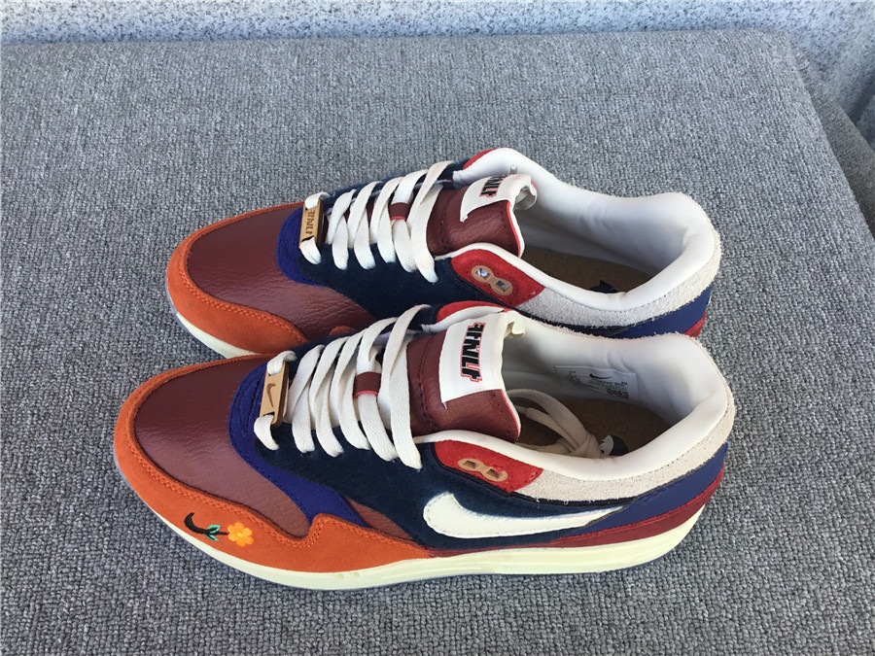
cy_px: 328
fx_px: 784
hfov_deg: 58.4
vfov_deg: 45.4
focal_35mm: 31
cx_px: 438
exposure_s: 1/100
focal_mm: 3.3
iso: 25
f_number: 2.4
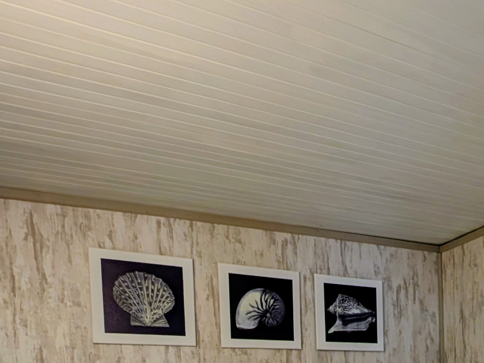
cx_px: 421
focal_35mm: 32
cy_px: 414
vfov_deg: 36.3
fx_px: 447
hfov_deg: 51.3
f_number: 1.95
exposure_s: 1/40
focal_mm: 2.23
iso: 42
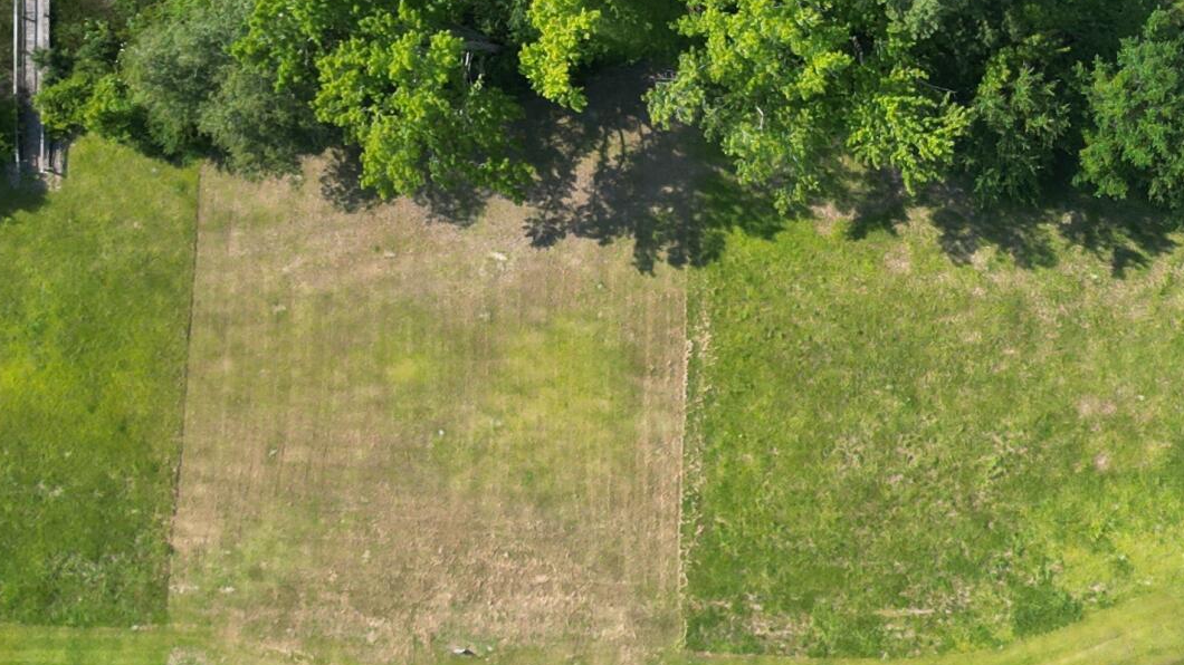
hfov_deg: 27.3
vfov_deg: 16.3
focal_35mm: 74
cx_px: 1130
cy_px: 383
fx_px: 2323
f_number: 1.7
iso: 100
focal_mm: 6.72
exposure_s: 1/1250
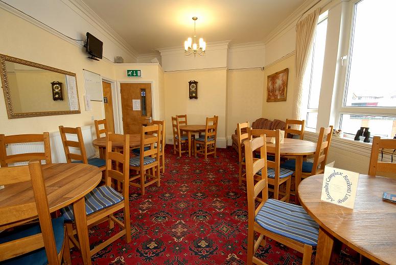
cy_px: 132
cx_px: 198
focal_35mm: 15
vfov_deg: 77.5
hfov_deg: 100.3
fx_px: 165
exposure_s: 1/6
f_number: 11
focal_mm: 10
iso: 400
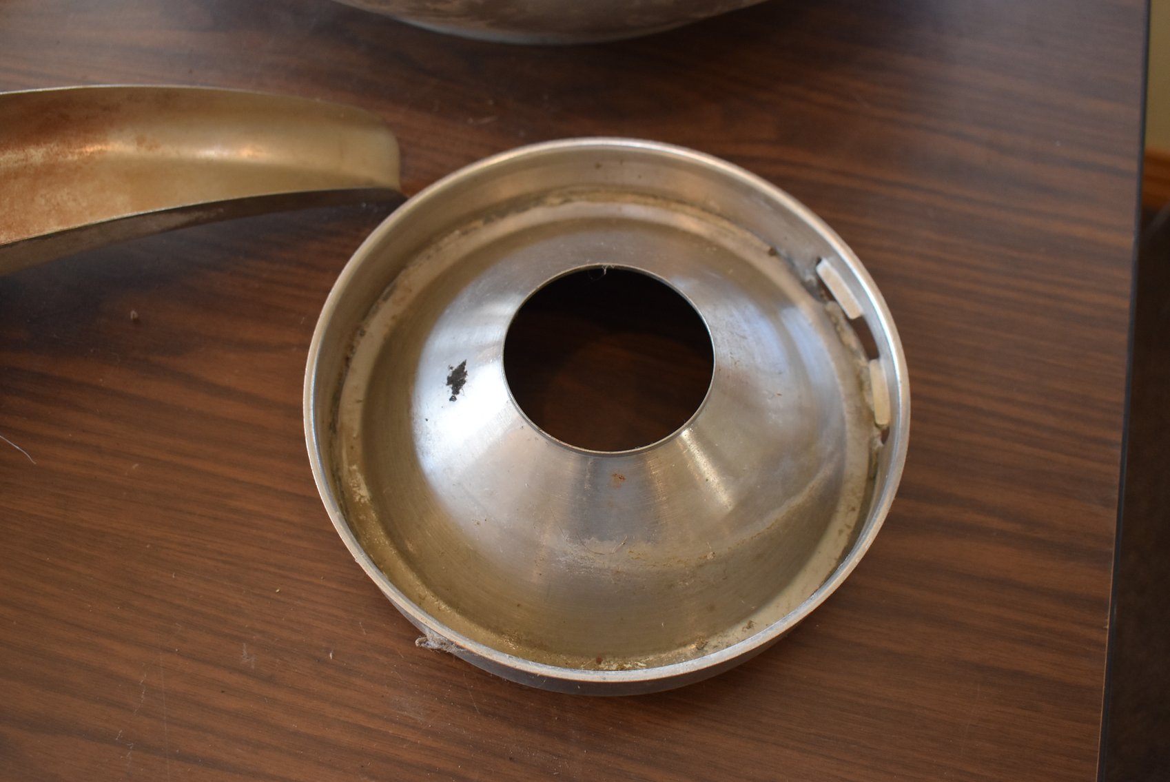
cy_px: 391
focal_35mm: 39
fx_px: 1268
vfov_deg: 34.3
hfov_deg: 49.5
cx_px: 585
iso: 800
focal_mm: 26
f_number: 4.5
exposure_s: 1/160
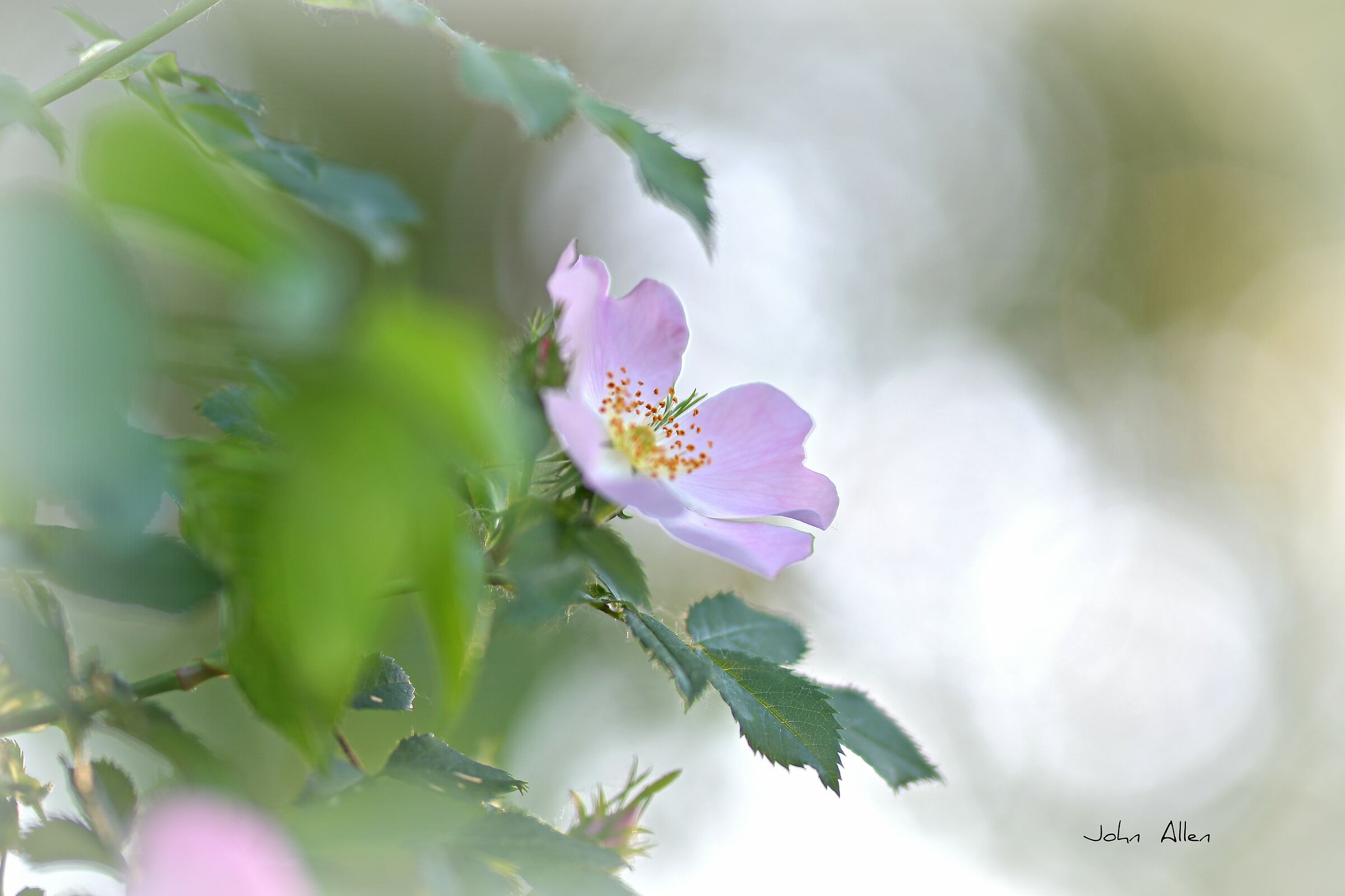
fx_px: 4744
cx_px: 672
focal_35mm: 127
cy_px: 448
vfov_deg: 10.8
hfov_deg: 16.1
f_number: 1.6
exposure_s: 1/640
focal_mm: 85
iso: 100
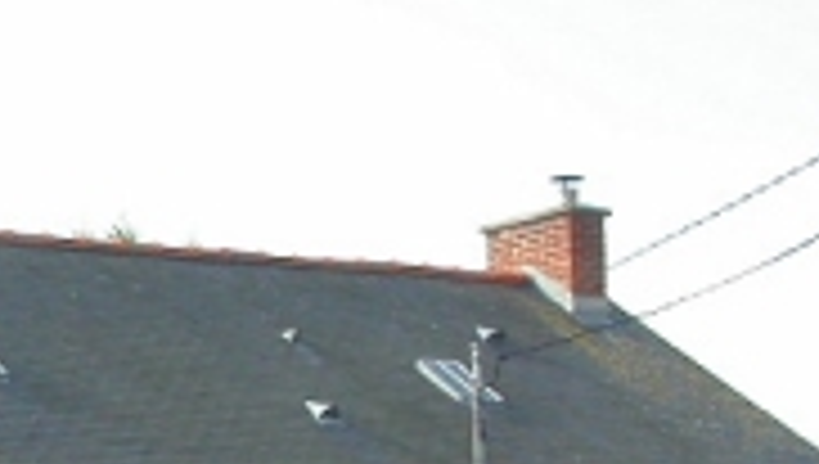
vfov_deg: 7.8
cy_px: 527
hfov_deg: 13.3
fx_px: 3371
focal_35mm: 155
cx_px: -297
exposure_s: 1/157
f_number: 6
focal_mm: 7.85
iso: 100
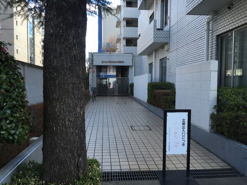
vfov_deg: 48.2
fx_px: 207
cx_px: 124
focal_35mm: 29
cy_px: 92
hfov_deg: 61.7
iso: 32
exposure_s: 1/295
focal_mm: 4.15
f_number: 2.2
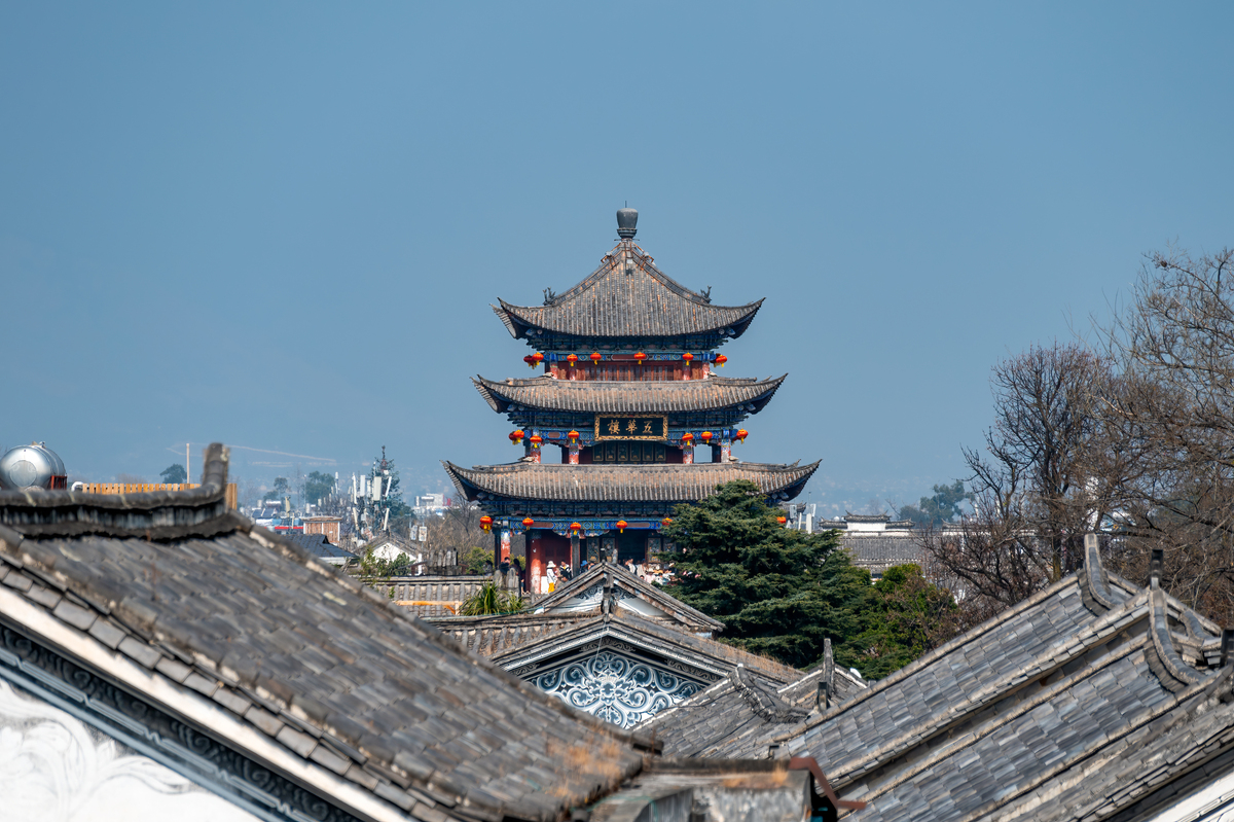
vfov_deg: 6.9
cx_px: 617
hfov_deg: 10.3
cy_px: 411
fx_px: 6852
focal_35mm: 200
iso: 100
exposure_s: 1/800
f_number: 6.3
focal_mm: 200
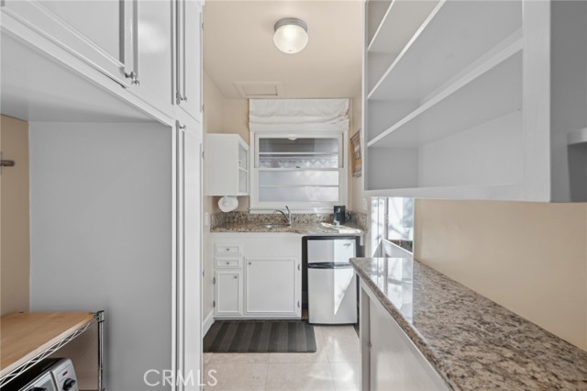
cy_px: 196
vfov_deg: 70.4
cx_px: 294
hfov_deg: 93.3
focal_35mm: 17
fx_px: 277
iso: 100
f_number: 9
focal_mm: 17
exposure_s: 1/15
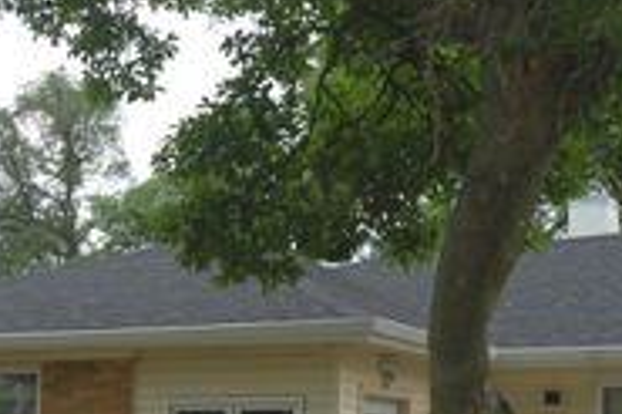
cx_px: 451
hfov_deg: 22.7
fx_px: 1536
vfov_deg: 15.0
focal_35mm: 89
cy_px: 436
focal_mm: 22
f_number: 7.1
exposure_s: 1/200
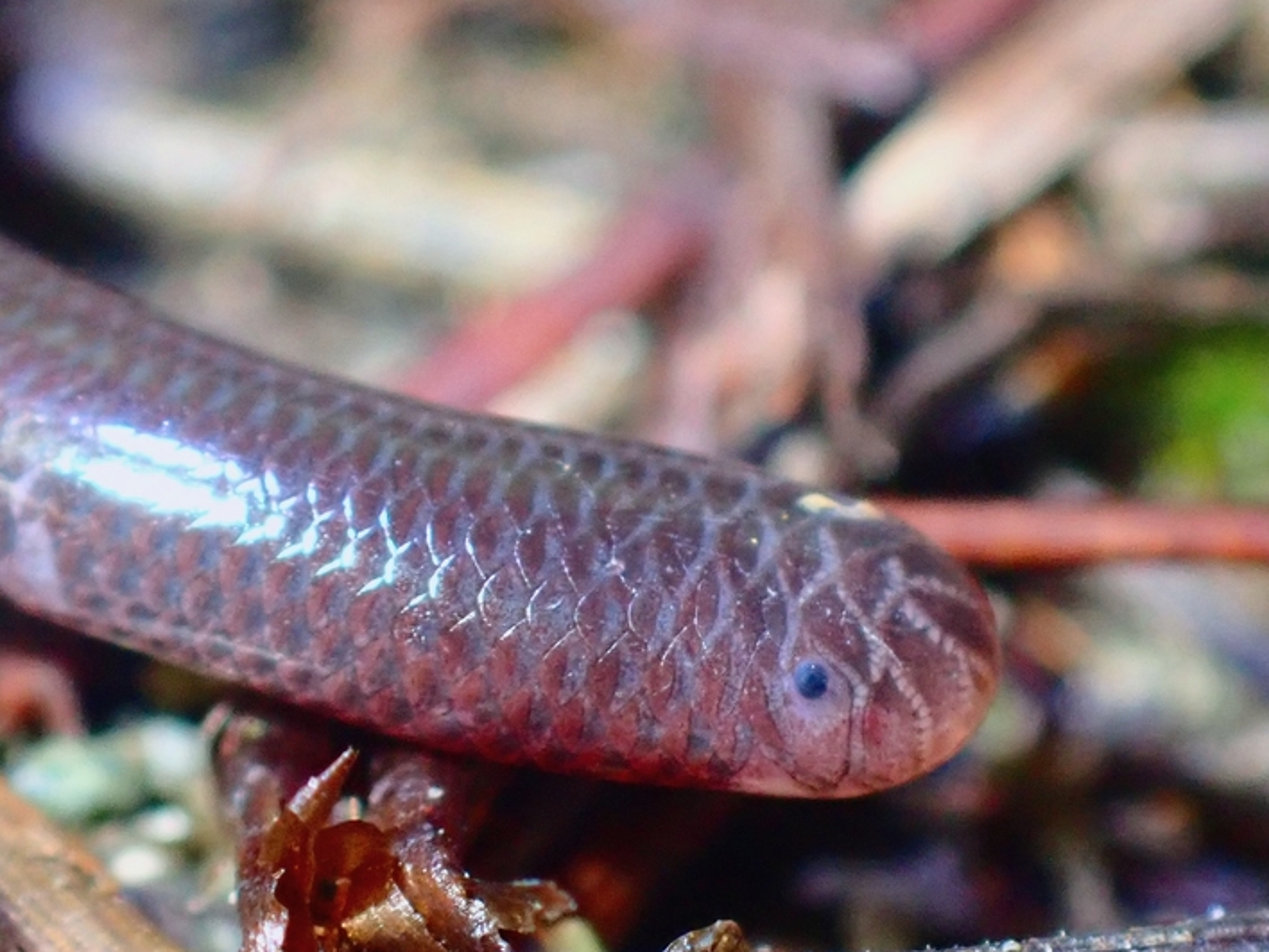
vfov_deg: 9.2
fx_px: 5902
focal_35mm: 161
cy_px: 528
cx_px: 584
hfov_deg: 12.3
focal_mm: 18
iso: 800
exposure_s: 1/100
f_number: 14
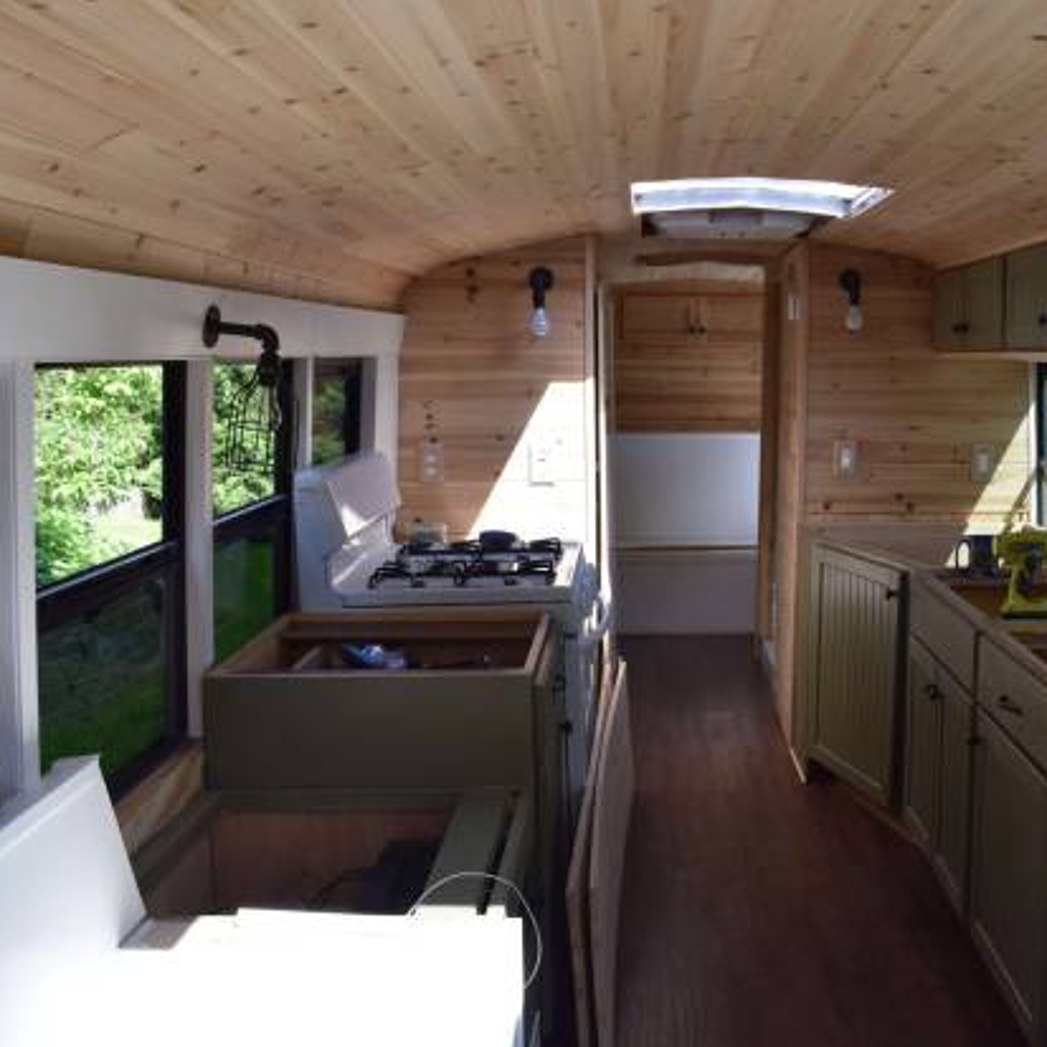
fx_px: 1232
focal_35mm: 36
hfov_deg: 44.8
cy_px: 522
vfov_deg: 46.0
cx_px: 758
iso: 400
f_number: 8
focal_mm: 18
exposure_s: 1/250
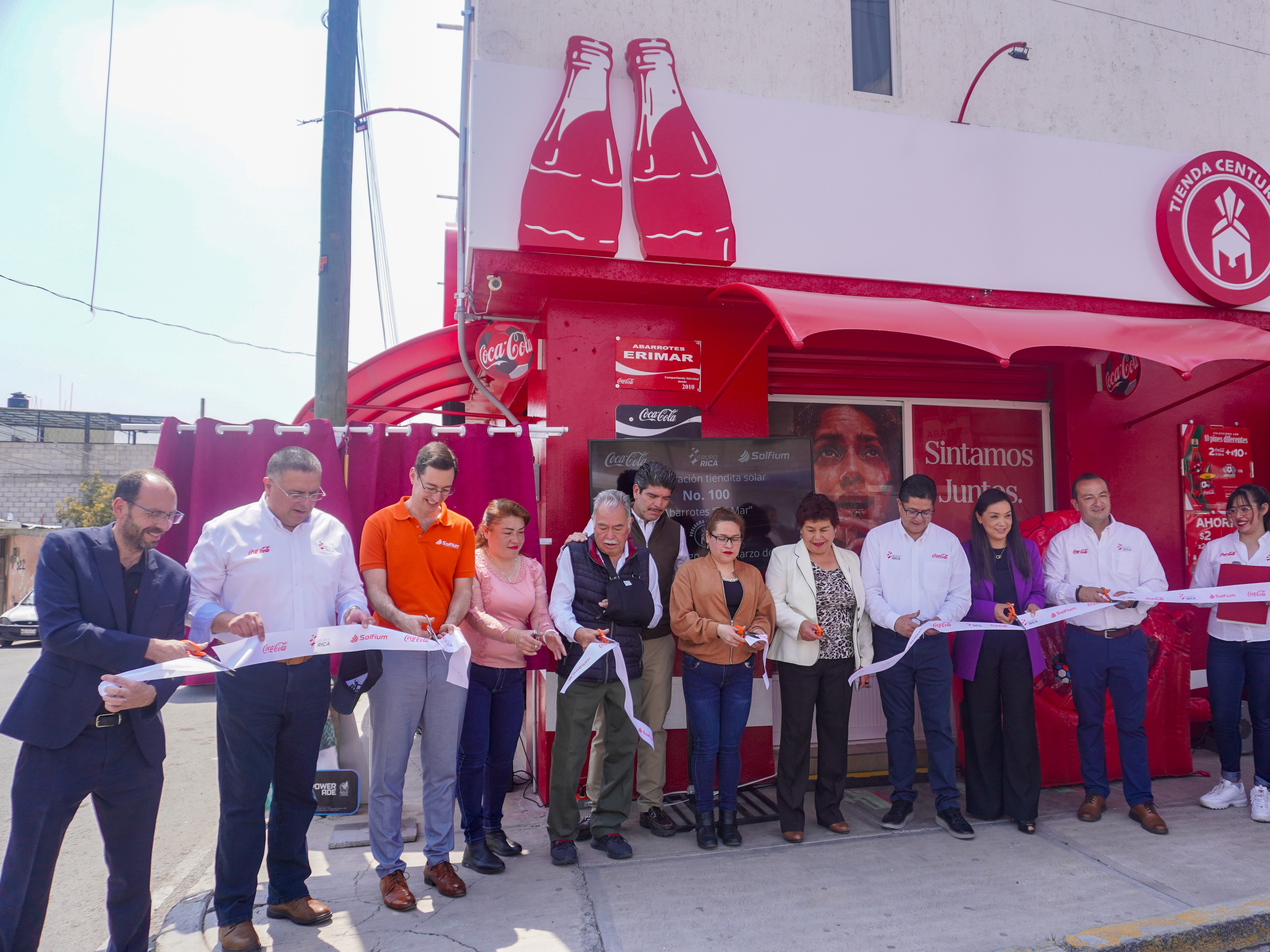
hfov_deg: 67.1
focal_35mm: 26
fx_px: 954
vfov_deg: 53.1
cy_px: 476
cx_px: 699
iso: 100
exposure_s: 1/500
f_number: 4.5
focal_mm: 16
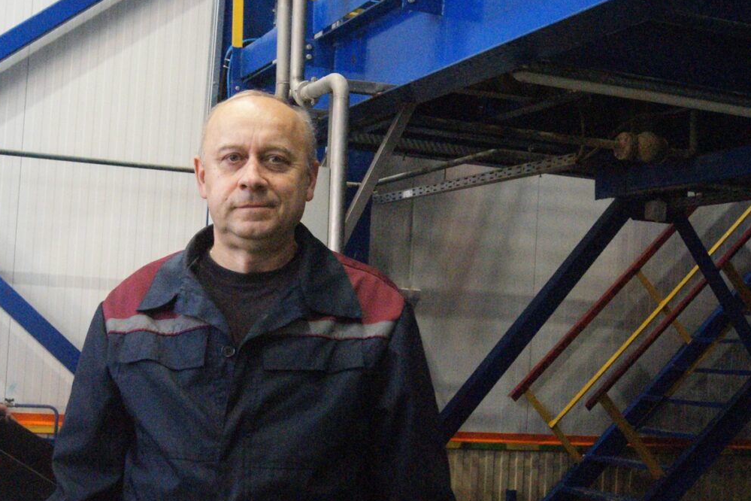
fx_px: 834
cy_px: 255
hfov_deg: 48.5
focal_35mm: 40
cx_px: 374
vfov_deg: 33.4
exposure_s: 1/80
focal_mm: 26
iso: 3200
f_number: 7.1
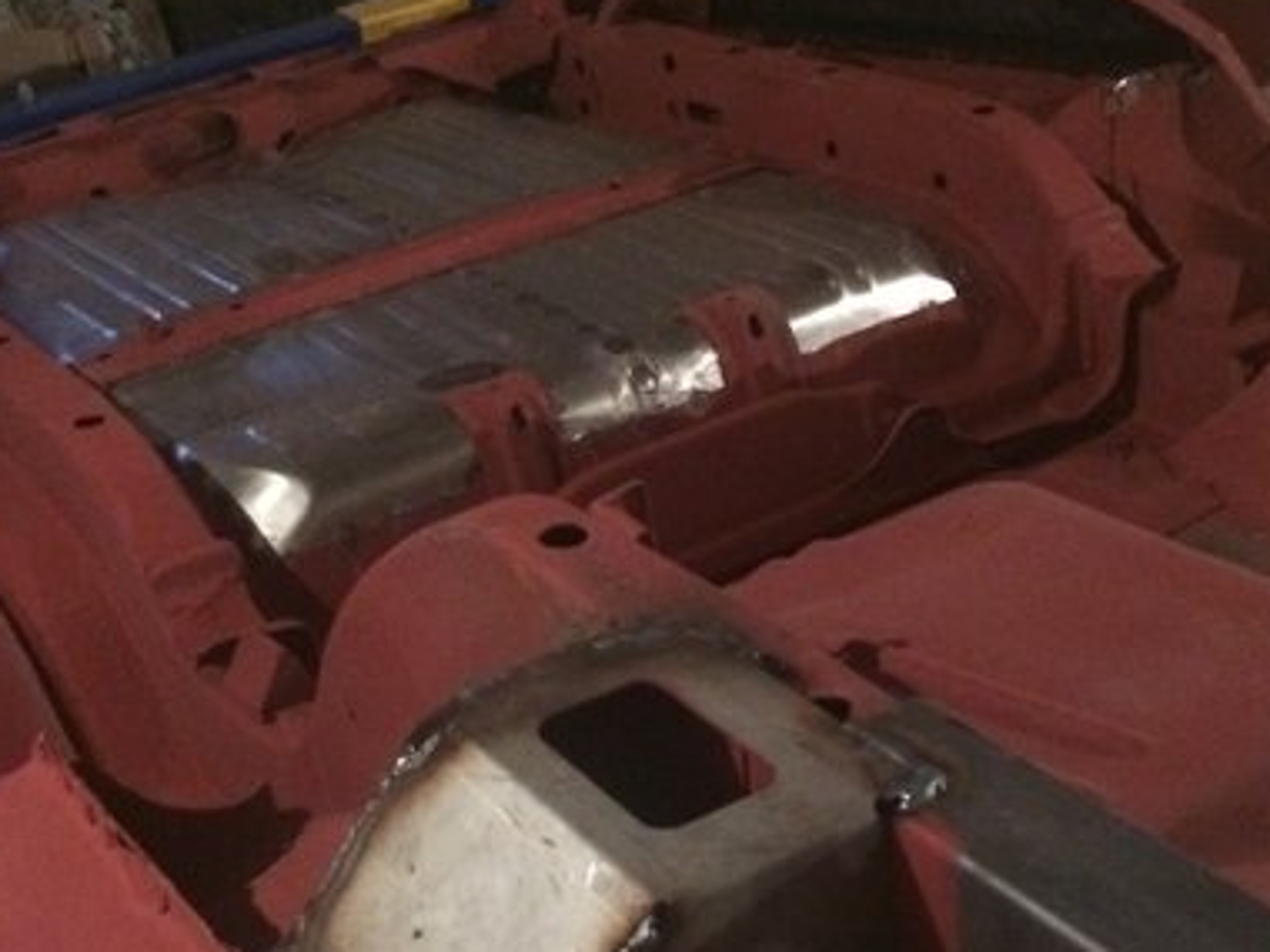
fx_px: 2238
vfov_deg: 23.9
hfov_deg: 31.7
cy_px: 635
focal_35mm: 61
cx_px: 598
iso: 500
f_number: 2.2
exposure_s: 1/17
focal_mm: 4.15
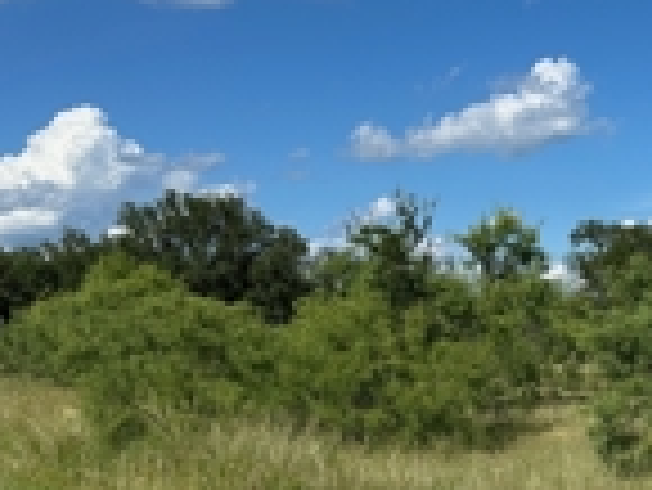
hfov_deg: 27.7
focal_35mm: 66
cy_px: 297
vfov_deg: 22.2
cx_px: 648
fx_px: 1244
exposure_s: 1/6211
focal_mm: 6.86
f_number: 1.78
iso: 80
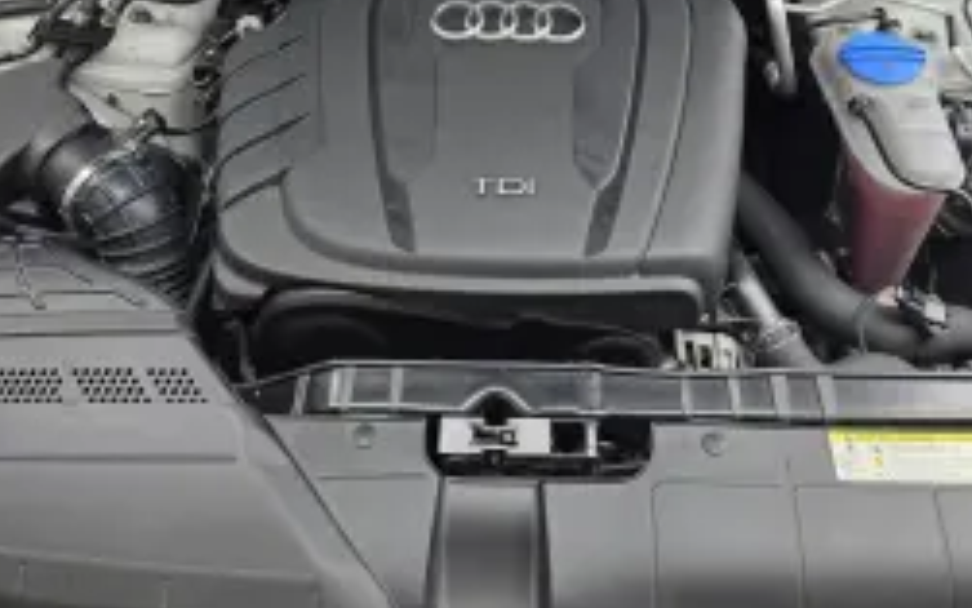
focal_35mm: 35
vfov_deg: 35.5
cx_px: 527
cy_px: 151
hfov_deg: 55.2
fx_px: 927
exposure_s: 1/100
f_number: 1.7
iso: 64
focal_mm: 6.25
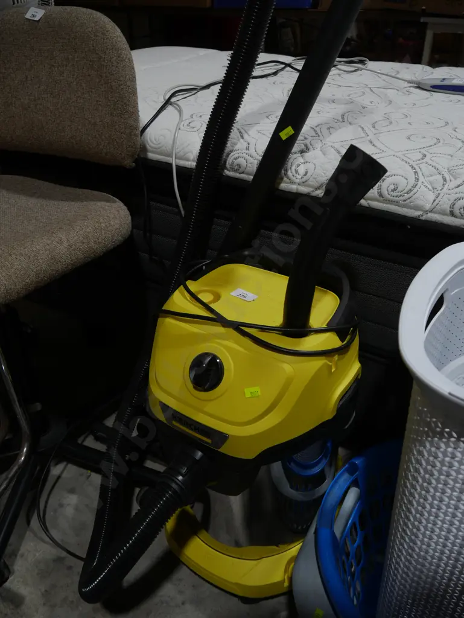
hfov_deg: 49.8
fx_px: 500
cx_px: 232
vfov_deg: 63.4
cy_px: 309
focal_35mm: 28
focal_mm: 14
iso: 200
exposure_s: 1/160
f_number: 4.5
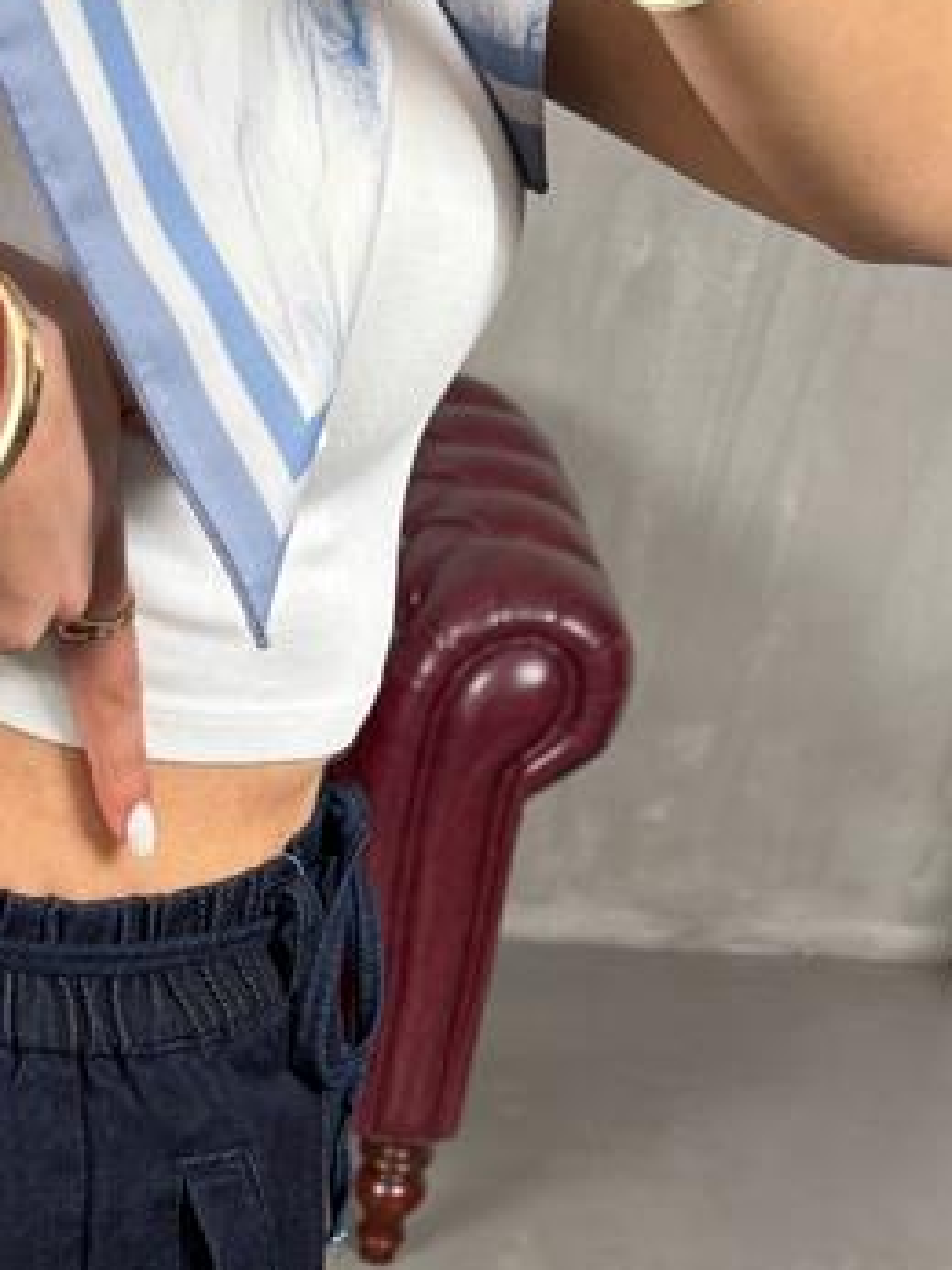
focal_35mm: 65
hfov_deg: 21.2
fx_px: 2385
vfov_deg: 27.8
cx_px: -145
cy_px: 1318
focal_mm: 6.76
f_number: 1.78
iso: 160
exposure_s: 1/121
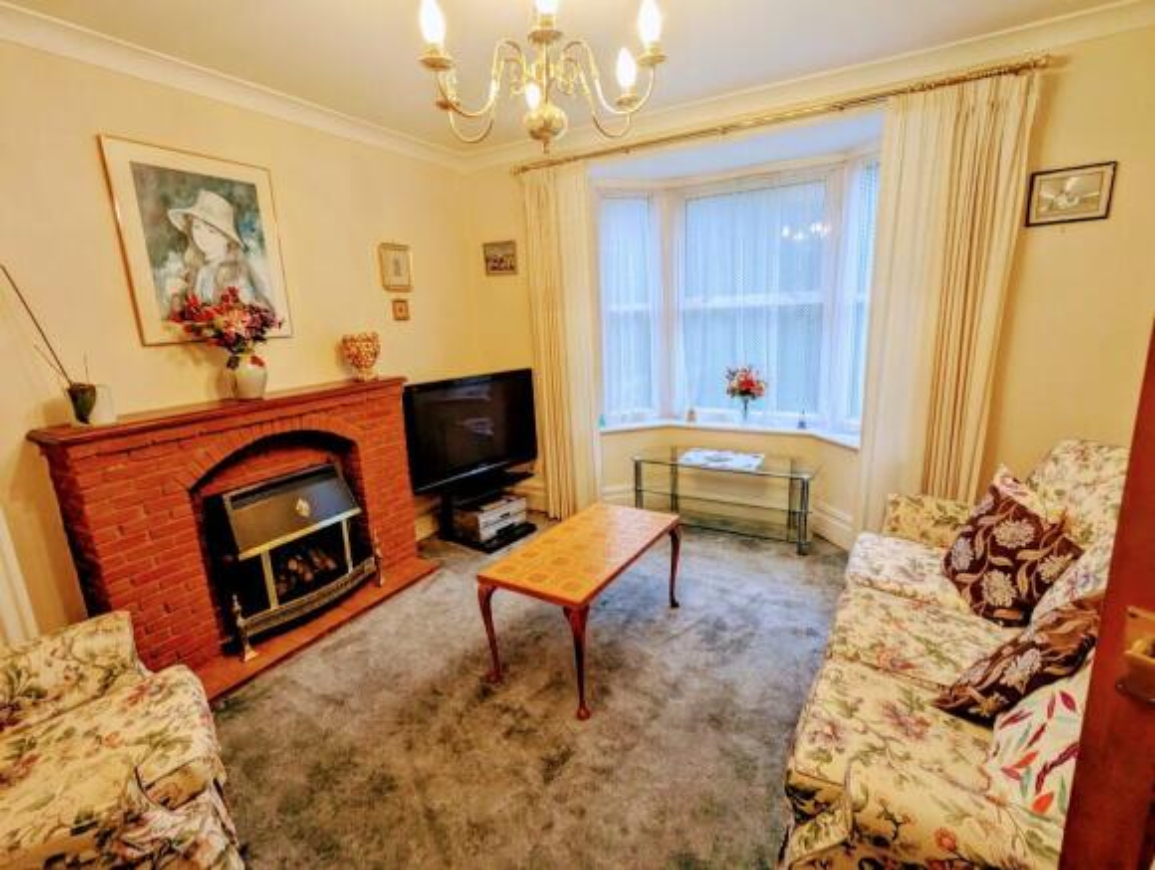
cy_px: 435
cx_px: 578
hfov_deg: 94.4
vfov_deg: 78.3
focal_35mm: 16
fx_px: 535
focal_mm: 2.35
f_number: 2.2
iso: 88
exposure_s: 1/50
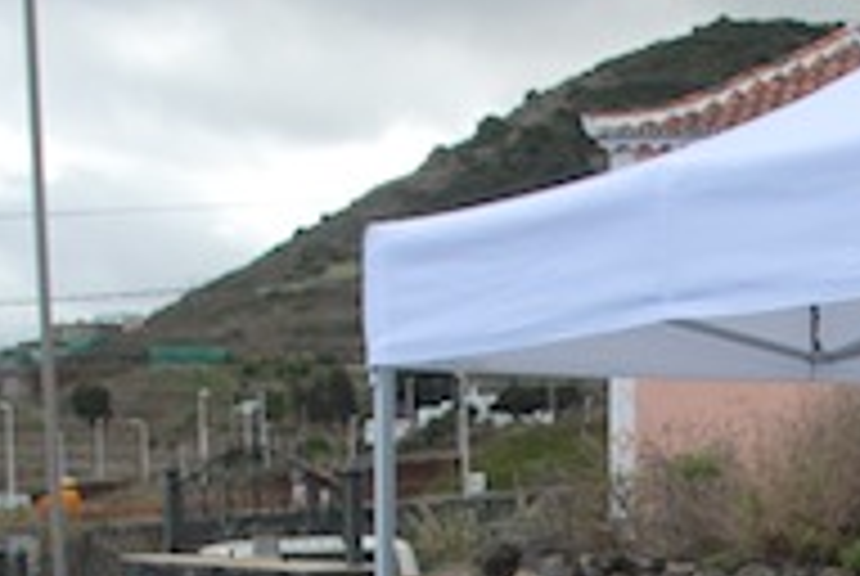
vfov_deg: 11.7
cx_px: 883
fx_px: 2704
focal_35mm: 113
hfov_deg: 17.6
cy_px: 837
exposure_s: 1/250
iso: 200
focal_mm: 18
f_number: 8
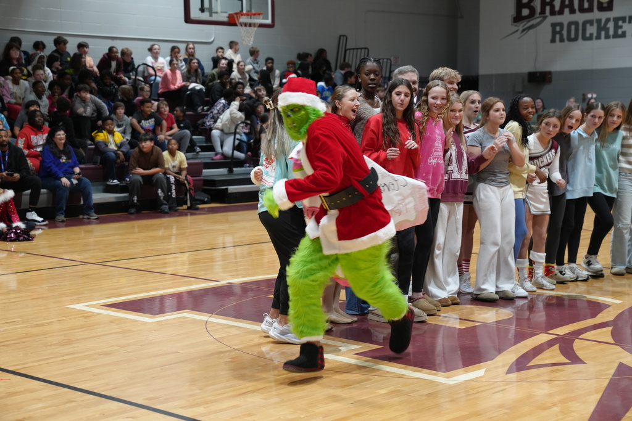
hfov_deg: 29.7
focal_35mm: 68
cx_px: 316
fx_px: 1194
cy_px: 210
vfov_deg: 20.0
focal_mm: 68
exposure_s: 1/160
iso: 1600
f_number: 4
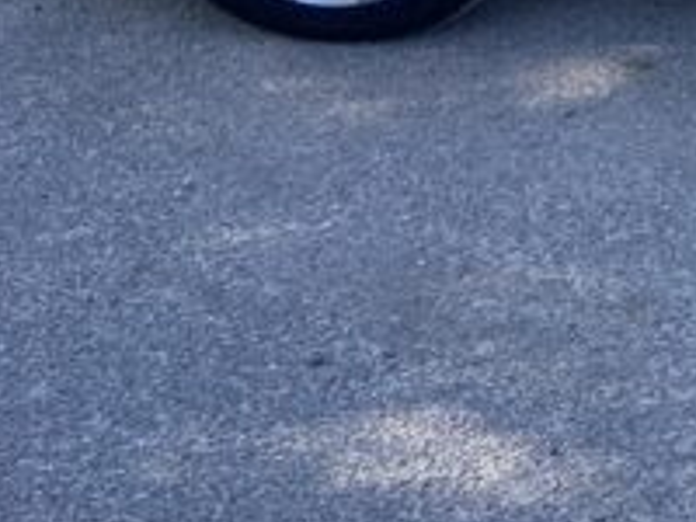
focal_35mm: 104
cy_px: -358
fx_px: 2091
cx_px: 1295
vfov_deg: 13.1
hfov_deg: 15.8
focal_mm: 4.25
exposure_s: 1/467
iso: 32
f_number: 1.8
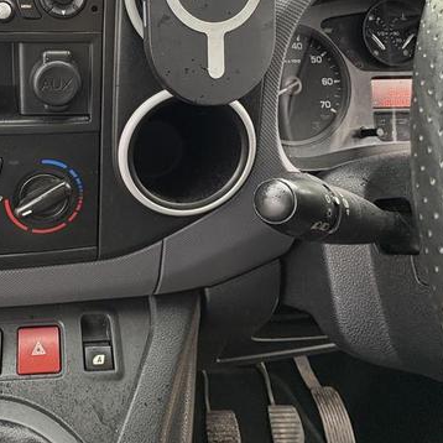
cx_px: 73
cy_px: 97
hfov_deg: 48.7
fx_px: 449
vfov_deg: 49.8
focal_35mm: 31
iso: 200
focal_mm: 2.22
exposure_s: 1/87
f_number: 2.2
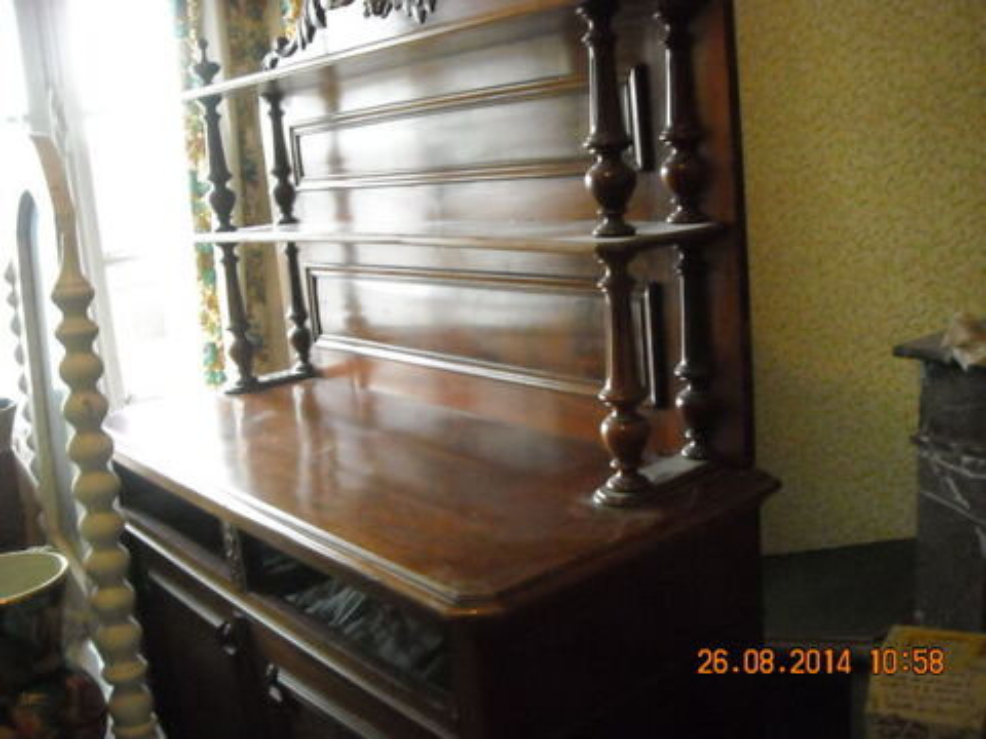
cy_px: 370
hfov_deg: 52.6
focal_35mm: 35
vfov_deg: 40.7
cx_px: 493
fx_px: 997
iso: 800
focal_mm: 5.7
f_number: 2.8
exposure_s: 1/36
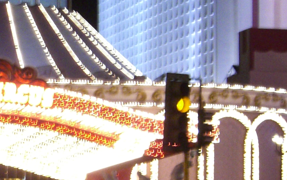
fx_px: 1416
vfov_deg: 7.2
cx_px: -50
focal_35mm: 181
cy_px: 171
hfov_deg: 11.4
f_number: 3.6
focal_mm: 11.8
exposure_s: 1/13
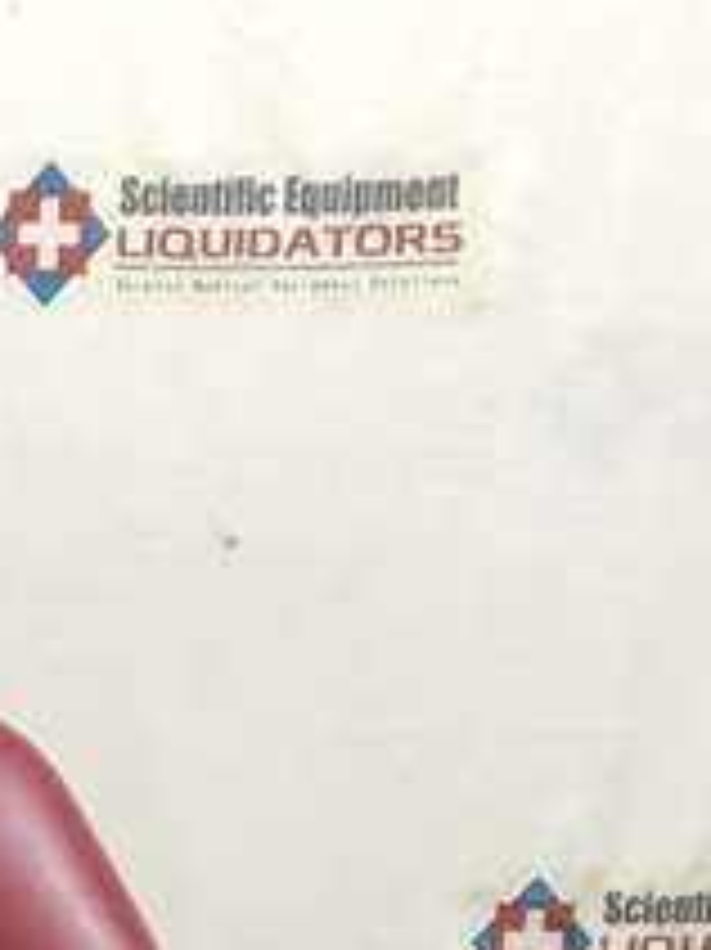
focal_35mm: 134
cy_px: 1864
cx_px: -504
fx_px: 3673
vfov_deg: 12.9
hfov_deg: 10.5
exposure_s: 1/30
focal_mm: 3.99
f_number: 1.8
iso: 32
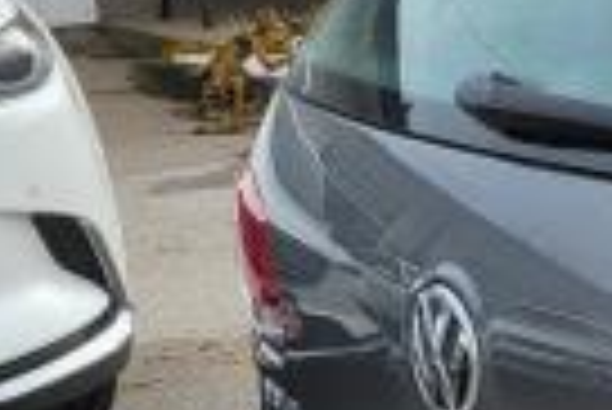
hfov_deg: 13.0
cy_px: 473
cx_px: 1386
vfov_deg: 10.7
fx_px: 2161
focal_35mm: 127
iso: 40
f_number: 1.8
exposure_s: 1/799
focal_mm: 5.4
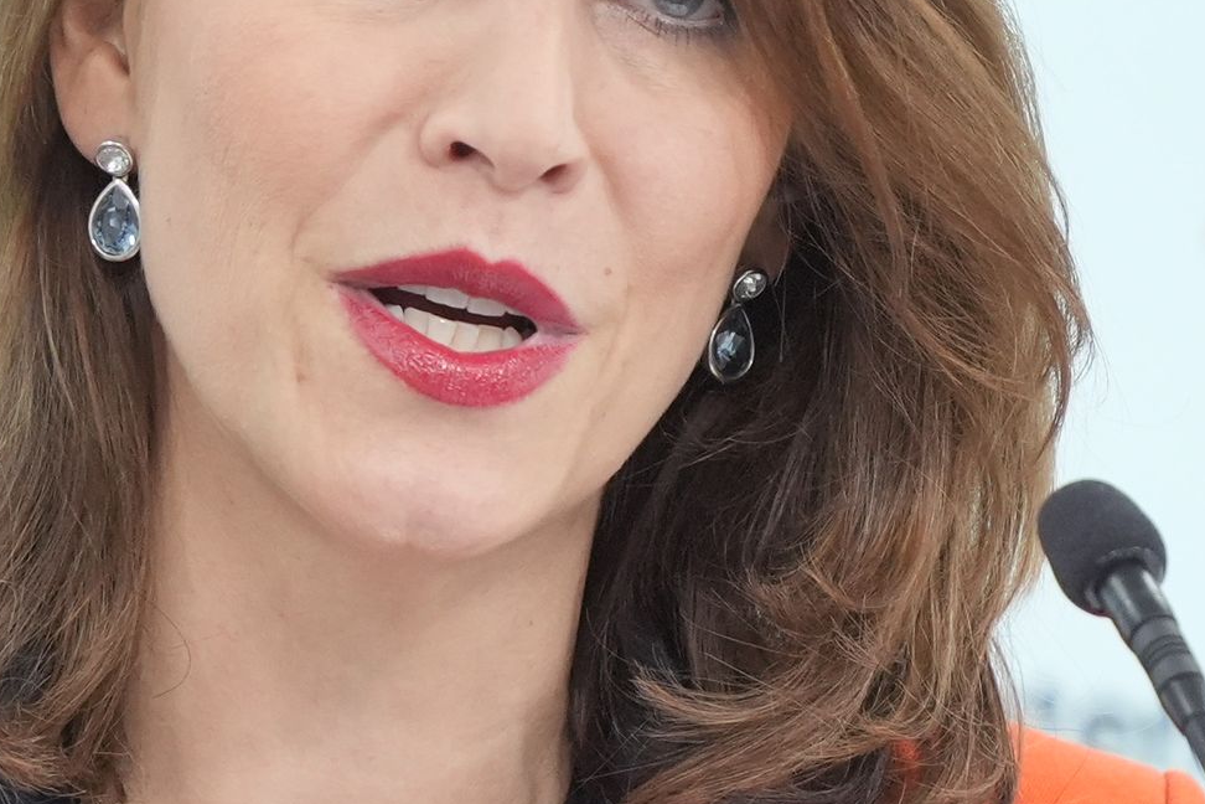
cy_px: 806
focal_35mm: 498
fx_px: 16668
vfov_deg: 2.8
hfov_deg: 4.1
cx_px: 776
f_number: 5
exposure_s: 1/320
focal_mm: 121
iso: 2000
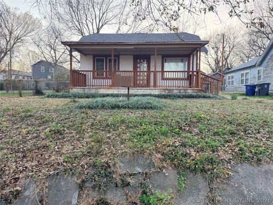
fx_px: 189
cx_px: 136
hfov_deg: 71.6
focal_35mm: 24
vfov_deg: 56.8
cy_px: 102
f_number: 1.78
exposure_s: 1/295
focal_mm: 6.76
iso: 100
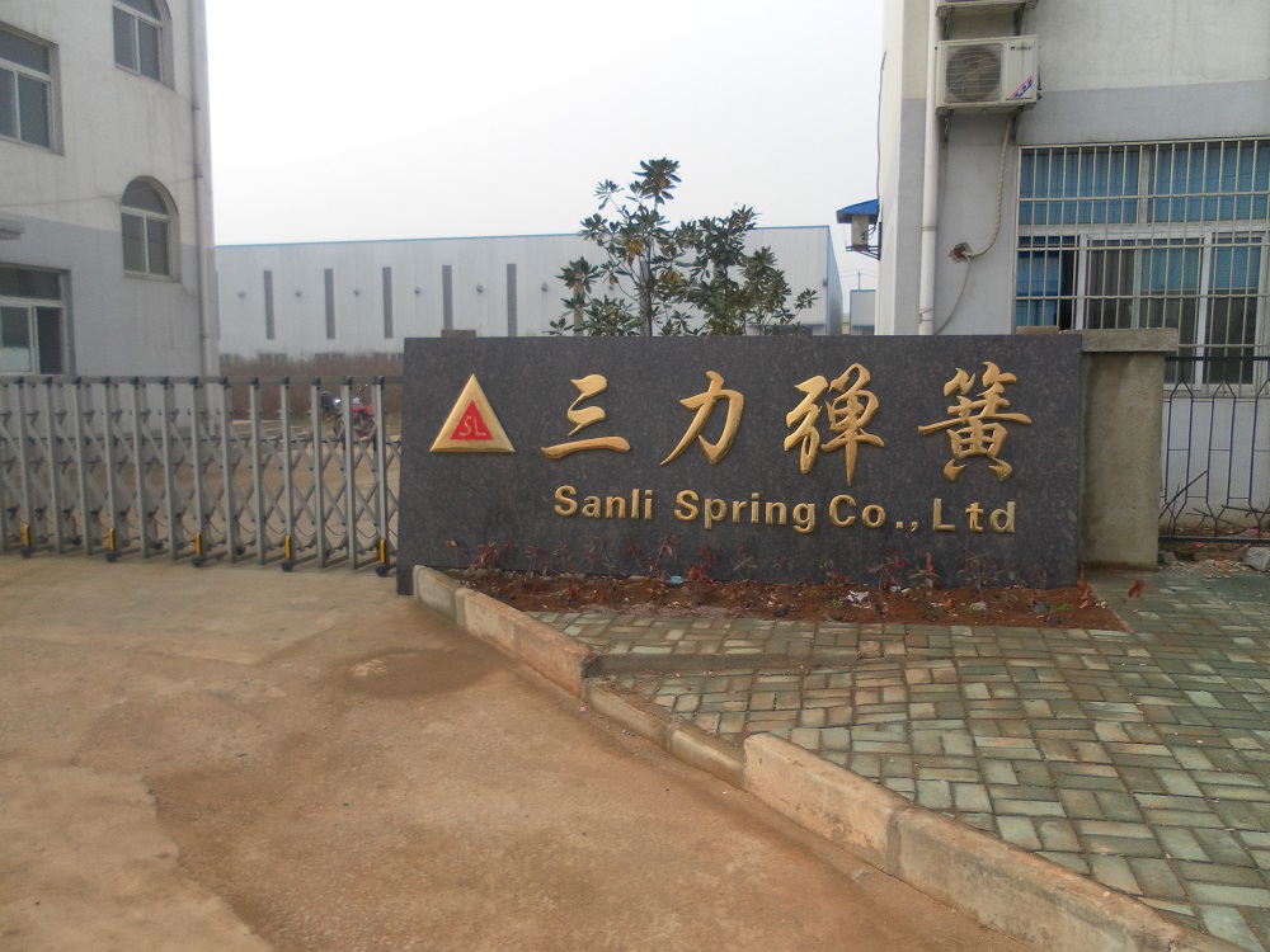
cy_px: 476
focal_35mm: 28
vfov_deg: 49.7
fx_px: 1027
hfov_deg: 63.4
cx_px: 635
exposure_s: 1/100
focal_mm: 4.9
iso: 80
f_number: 8
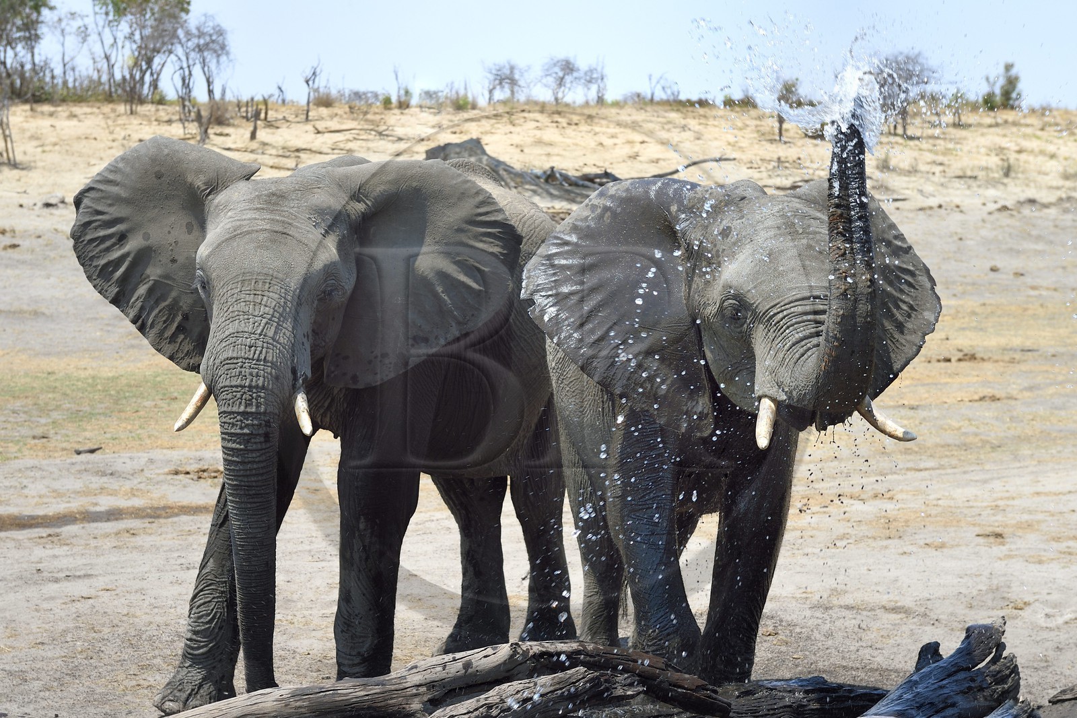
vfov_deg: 21.9
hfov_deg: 32.4
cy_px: 359
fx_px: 1854
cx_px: 538
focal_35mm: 62
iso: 200
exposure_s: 1/320
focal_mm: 62
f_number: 7.1
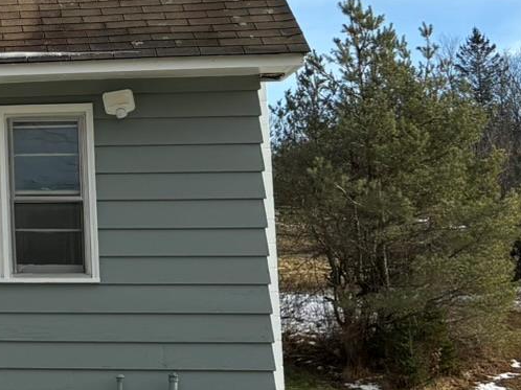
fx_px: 1610
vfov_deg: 13.8
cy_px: 90
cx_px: -411
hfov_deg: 15.7
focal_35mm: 107
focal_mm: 5.96
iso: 50
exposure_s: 1/2639
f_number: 1.6
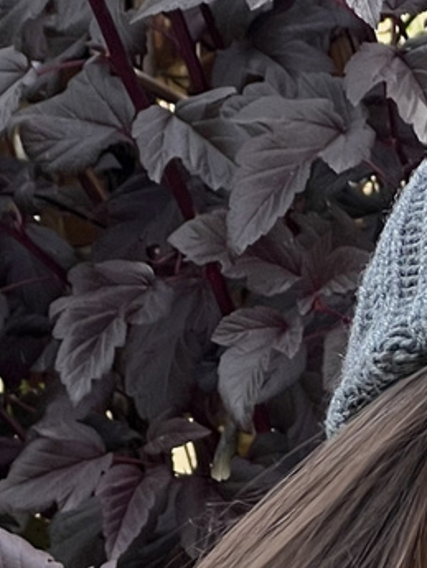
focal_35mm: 268
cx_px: 618
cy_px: 897
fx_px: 4405
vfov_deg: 7.2
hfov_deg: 5.5
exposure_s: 1/151
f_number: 2.8
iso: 32
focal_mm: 9
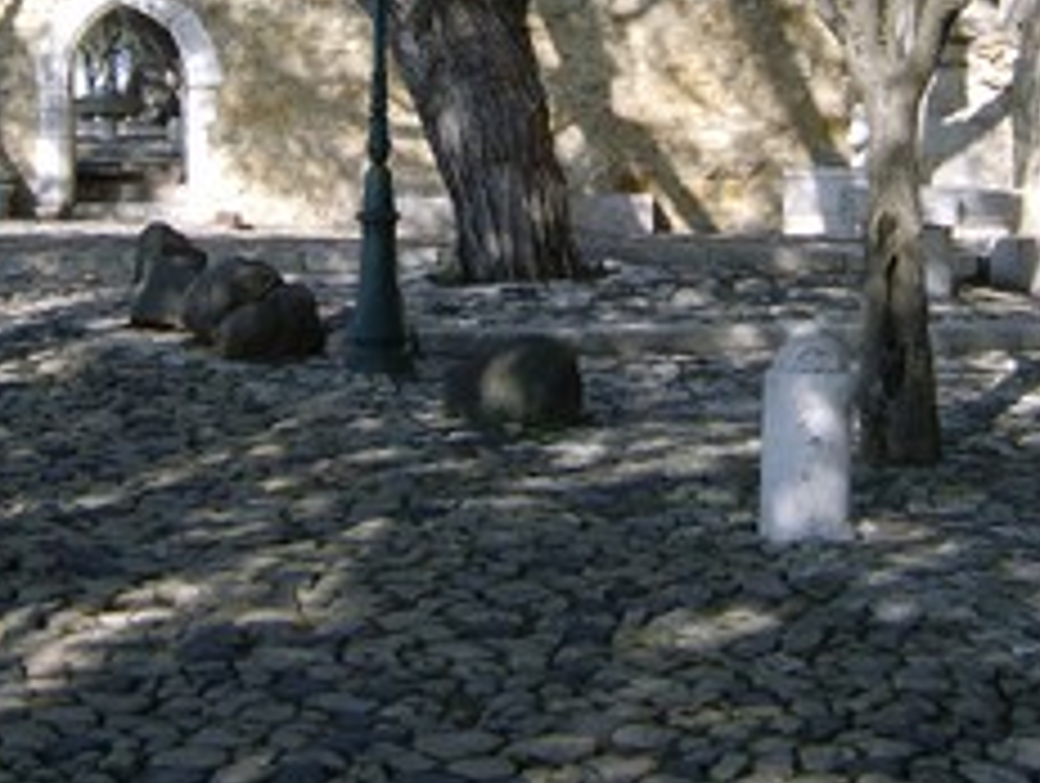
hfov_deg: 25.0
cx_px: 482
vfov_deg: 18.5
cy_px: -2
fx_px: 2347
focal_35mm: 78
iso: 100
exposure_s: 1/299
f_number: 4.7
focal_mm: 6
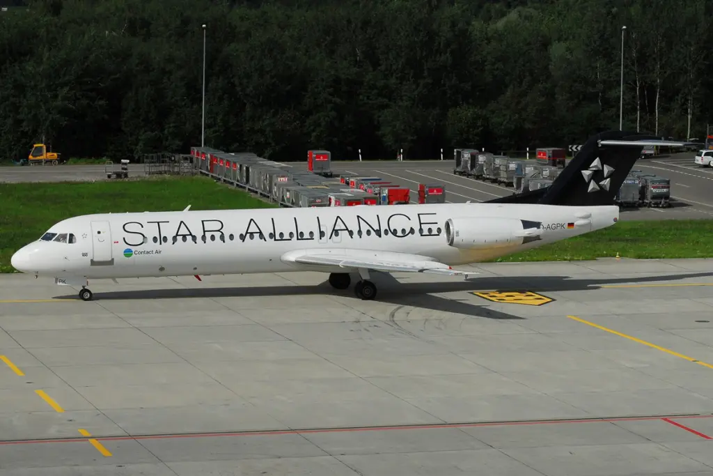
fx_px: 2525
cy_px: 238
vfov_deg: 10.8
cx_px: 356
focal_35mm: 128
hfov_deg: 16.1
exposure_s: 1/500
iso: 100
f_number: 8
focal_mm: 85
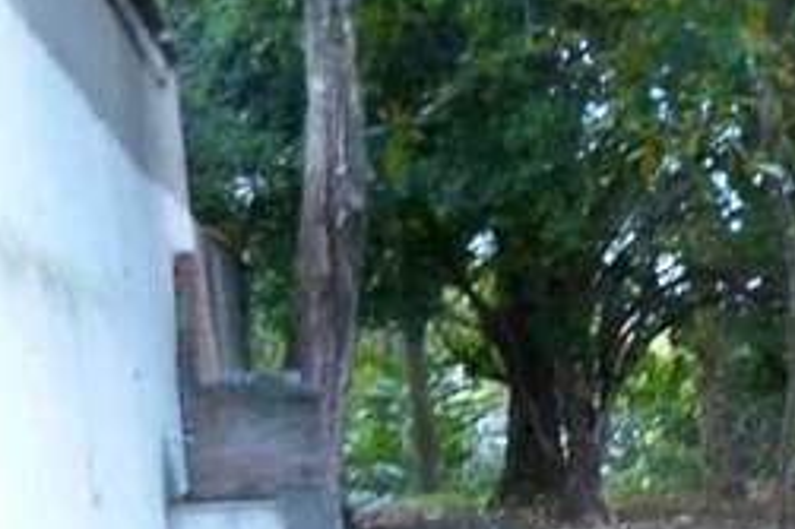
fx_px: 1832
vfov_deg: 15.4
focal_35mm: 83
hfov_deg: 20.9
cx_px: 1188
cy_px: 735
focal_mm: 4.5
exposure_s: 1/30
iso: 80
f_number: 2.5
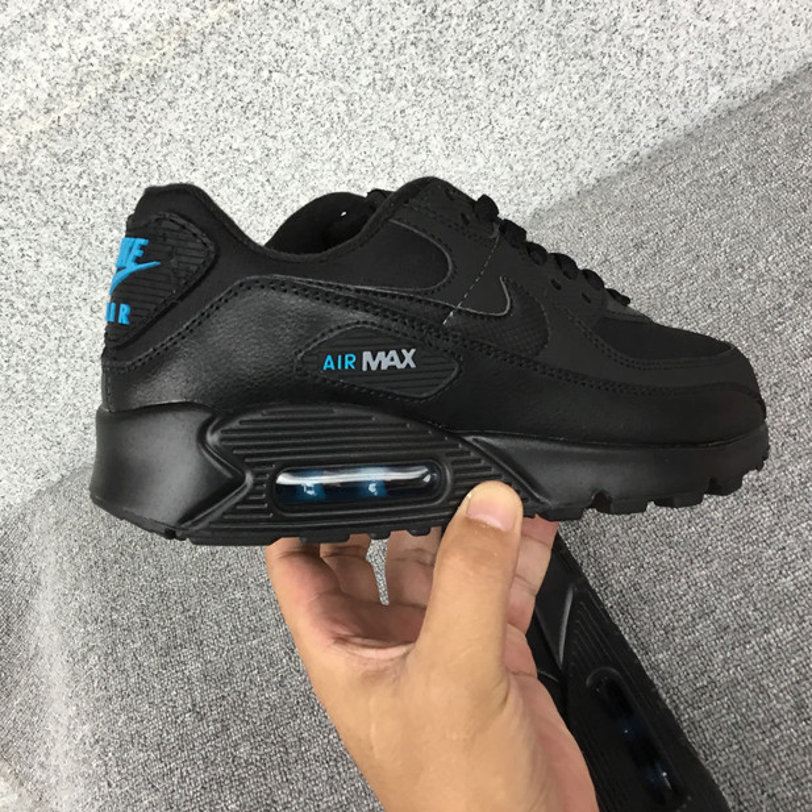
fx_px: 1062
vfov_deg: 41.8
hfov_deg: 41.6
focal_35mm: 40
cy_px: 372
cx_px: 308
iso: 32
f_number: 2.4
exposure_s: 1/33
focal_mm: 3.3
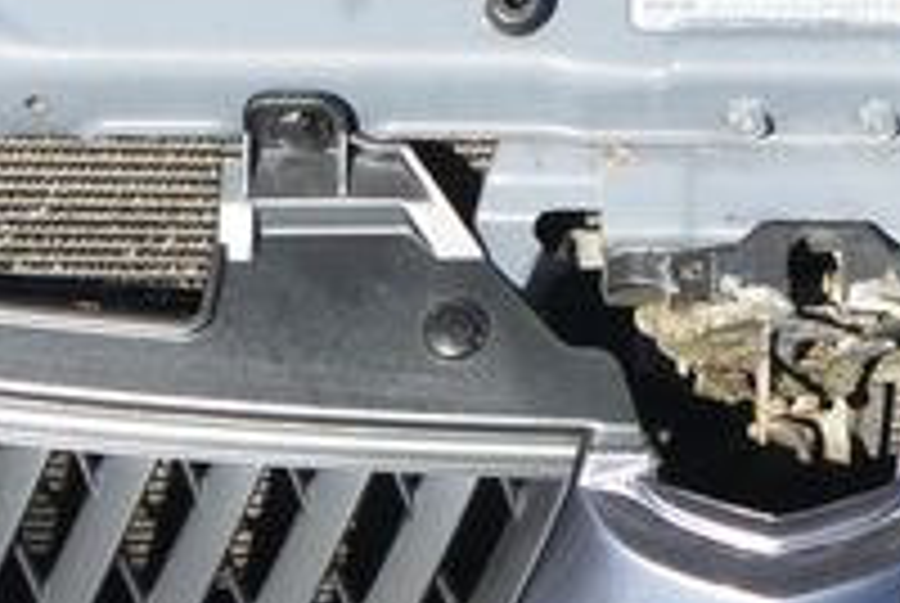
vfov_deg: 9.3
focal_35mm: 138
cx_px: 752
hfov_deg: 14.7
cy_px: -637
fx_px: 3455
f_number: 4.5
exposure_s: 1/640
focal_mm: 10
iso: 160
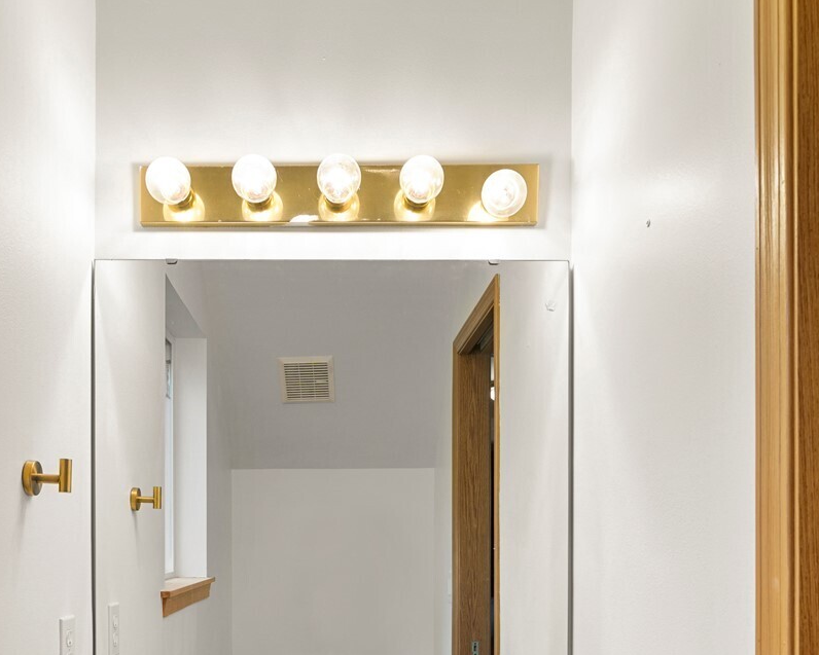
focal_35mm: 32
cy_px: 522
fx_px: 776
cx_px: 334
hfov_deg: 55.3
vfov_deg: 43.7
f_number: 8
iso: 200
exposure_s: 1/5
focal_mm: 16
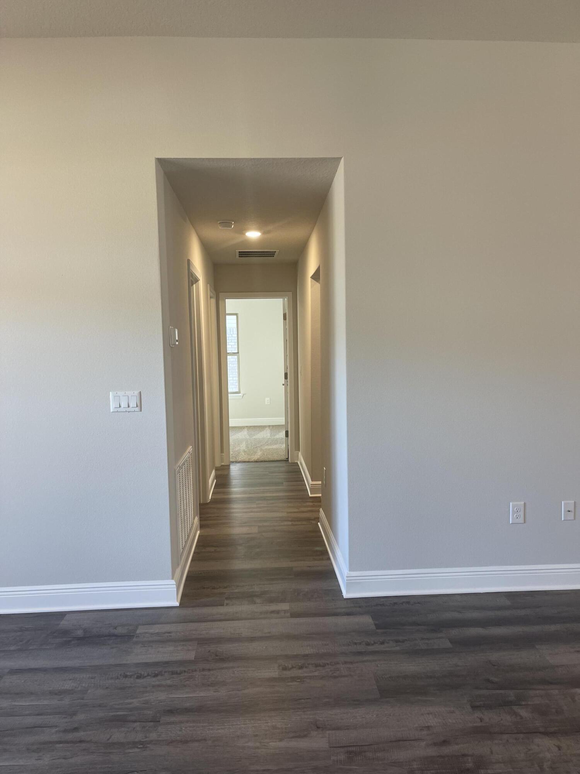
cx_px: 290
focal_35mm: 25
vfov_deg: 69.4
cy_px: 387
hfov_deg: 54.9
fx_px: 559
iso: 80
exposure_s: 1/60
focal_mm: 5.1
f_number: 1.6
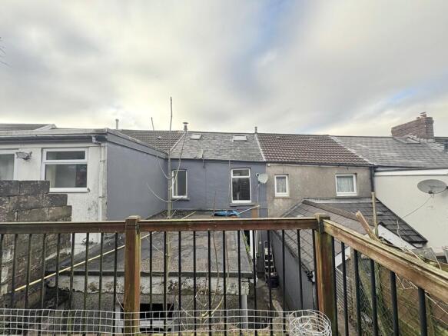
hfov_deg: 102.1
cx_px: 224
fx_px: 181
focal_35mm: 14
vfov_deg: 85.7
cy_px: 168
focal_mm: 2.22
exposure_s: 1/401
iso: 40
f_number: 2.2
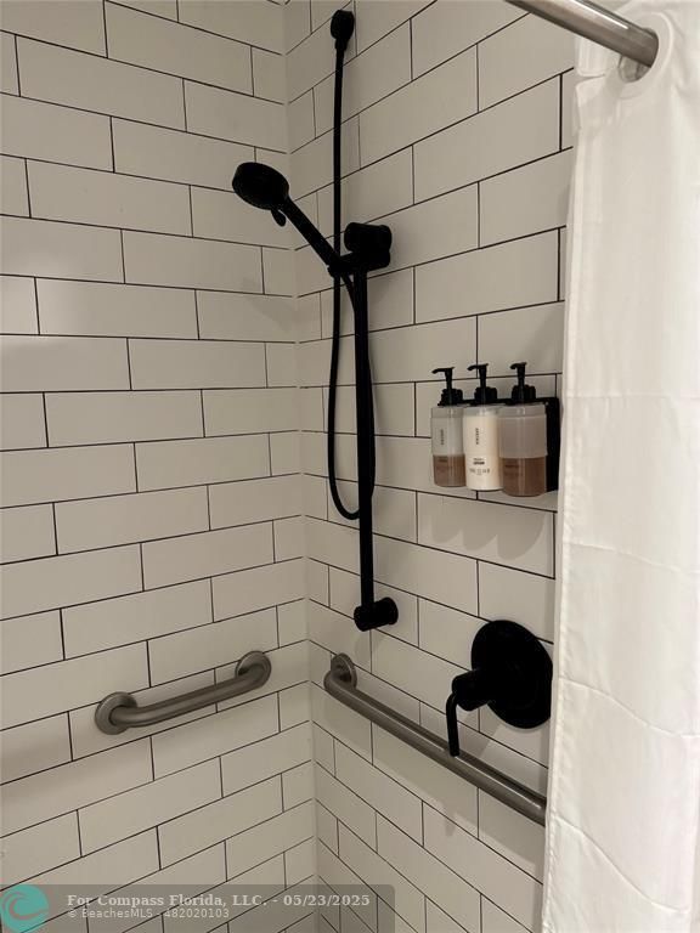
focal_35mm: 24
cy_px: 466
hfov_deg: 56.8
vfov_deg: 71.6
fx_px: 647
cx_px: 350
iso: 320
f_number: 1.78
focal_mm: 6.76
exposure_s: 1/60
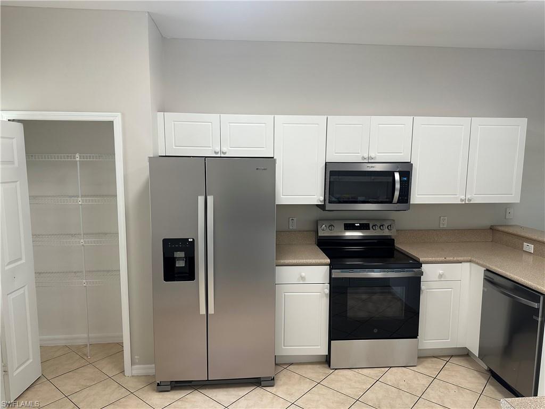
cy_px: 204
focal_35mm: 24
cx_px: 272
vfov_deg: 56.8
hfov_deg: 71.6
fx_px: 378
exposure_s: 1/60
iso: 125
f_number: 1.78
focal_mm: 6.86
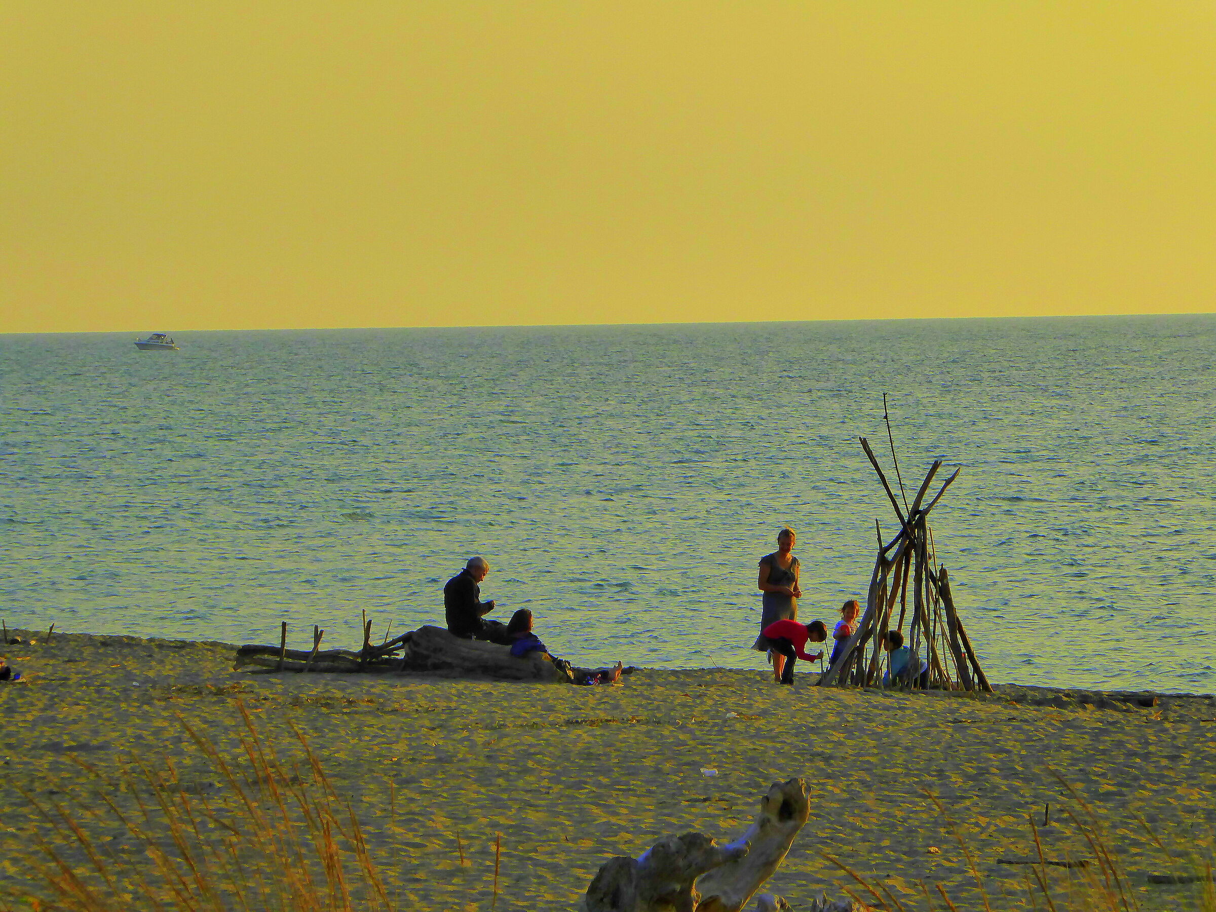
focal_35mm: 277
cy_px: 456
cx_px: 608
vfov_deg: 5.4
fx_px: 9731
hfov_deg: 7.2
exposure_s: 1/500
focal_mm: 44.8
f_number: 5.6
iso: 160
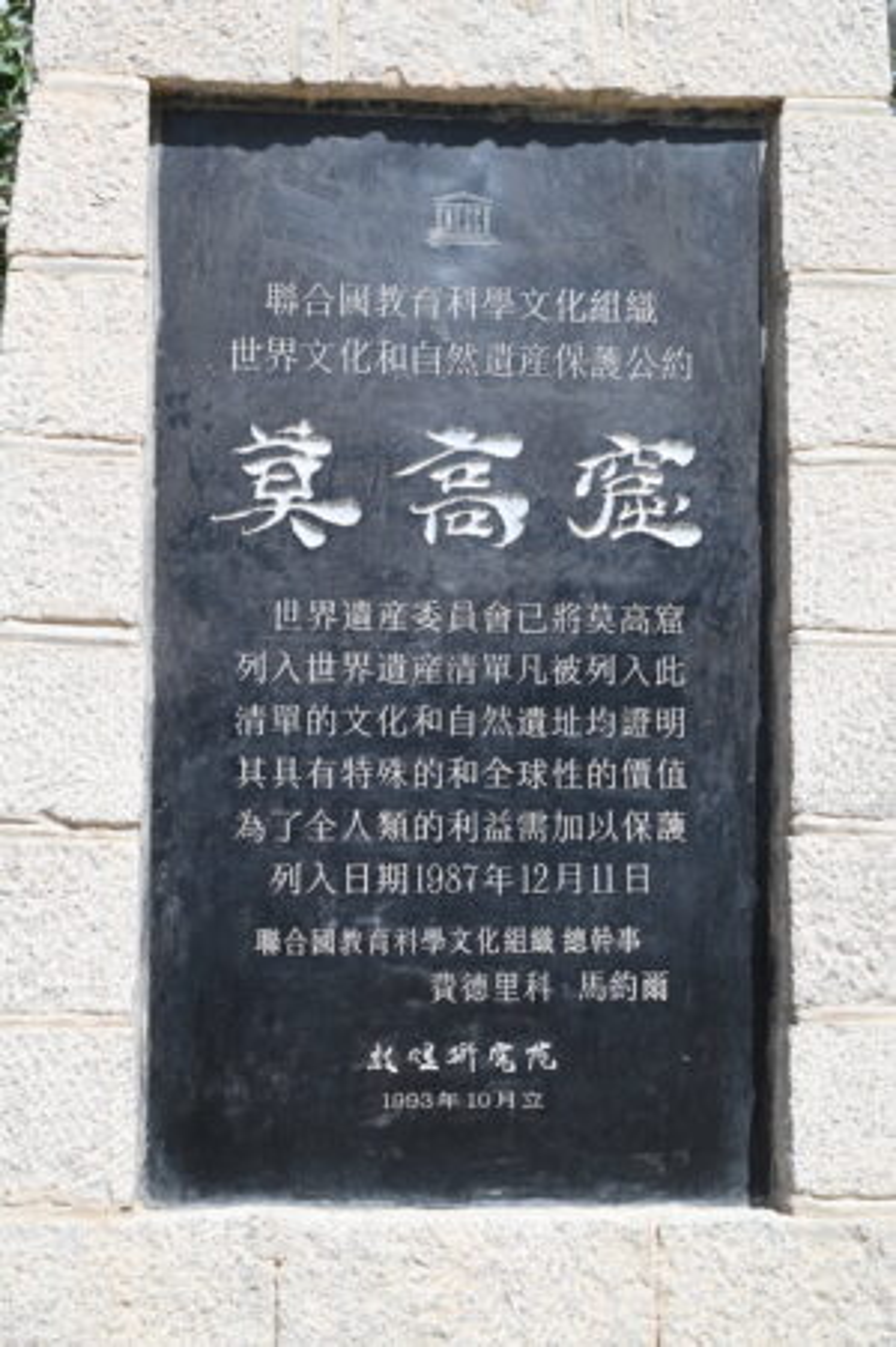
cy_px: 674
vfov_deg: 28.9
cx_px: 448
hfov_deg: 19.4
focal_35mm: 70
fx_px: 2617
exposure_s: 1/320
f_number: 6.3
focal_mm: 70
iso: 100
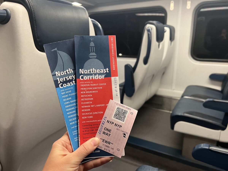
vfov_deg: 53.1
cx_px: 114
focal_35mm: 26
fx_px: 171
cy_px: 86
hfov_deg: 67.3
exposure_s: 1/60
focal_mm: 5.7
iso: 160
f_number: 1.5
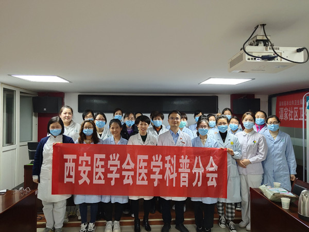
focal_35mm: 26
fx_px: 232
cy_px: 116
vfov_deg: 53.1
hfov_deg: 67.3
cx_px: 154
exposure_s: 1/100
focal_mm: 4.27
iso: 227
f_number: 1.79
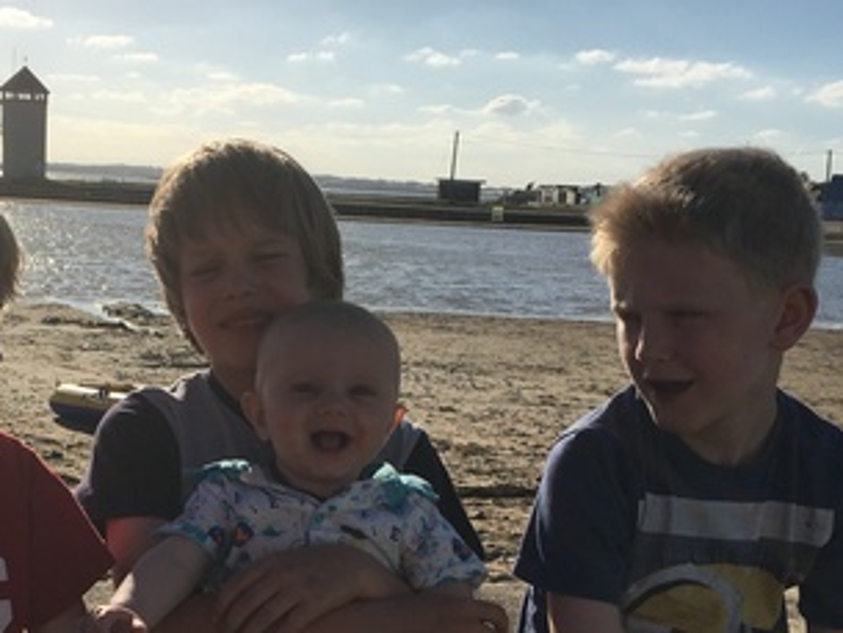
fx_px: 1389
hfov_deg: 33.3
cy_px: 506
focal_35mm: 57
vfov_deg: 25.2
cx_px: 246
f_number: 2.2
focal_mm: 4.15
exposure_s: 1/3846
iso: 25
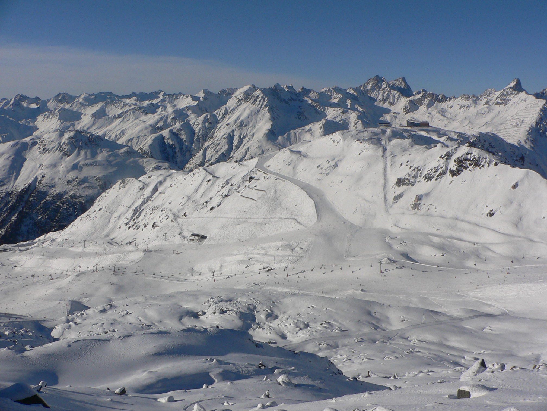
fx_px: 553
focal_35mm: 35
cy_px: 206
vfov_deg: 40.7
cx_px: 274
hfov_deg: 52.6
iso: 80
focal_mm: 4.6
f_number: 6.5
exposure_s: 1/1000
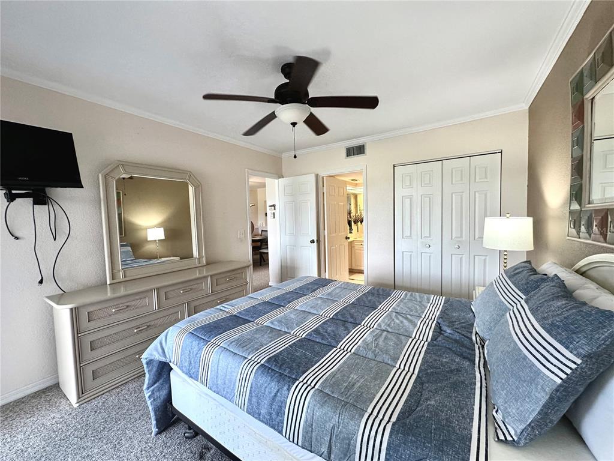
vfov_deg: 85.7
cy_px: 230
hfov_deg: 102.1
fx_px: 248
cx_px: 307
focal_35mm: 14
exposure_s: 1/120
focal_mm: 2.22
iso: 250
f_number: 2.2
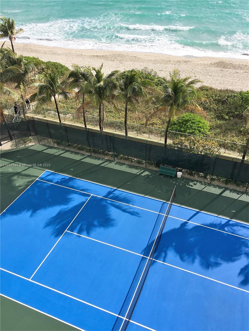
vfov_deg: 61.7
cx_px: 124
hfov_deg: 48.2
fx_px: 278
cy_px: 166
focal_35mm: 29
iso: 32
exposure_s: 1/2198
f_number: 2.2
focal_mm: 4.15
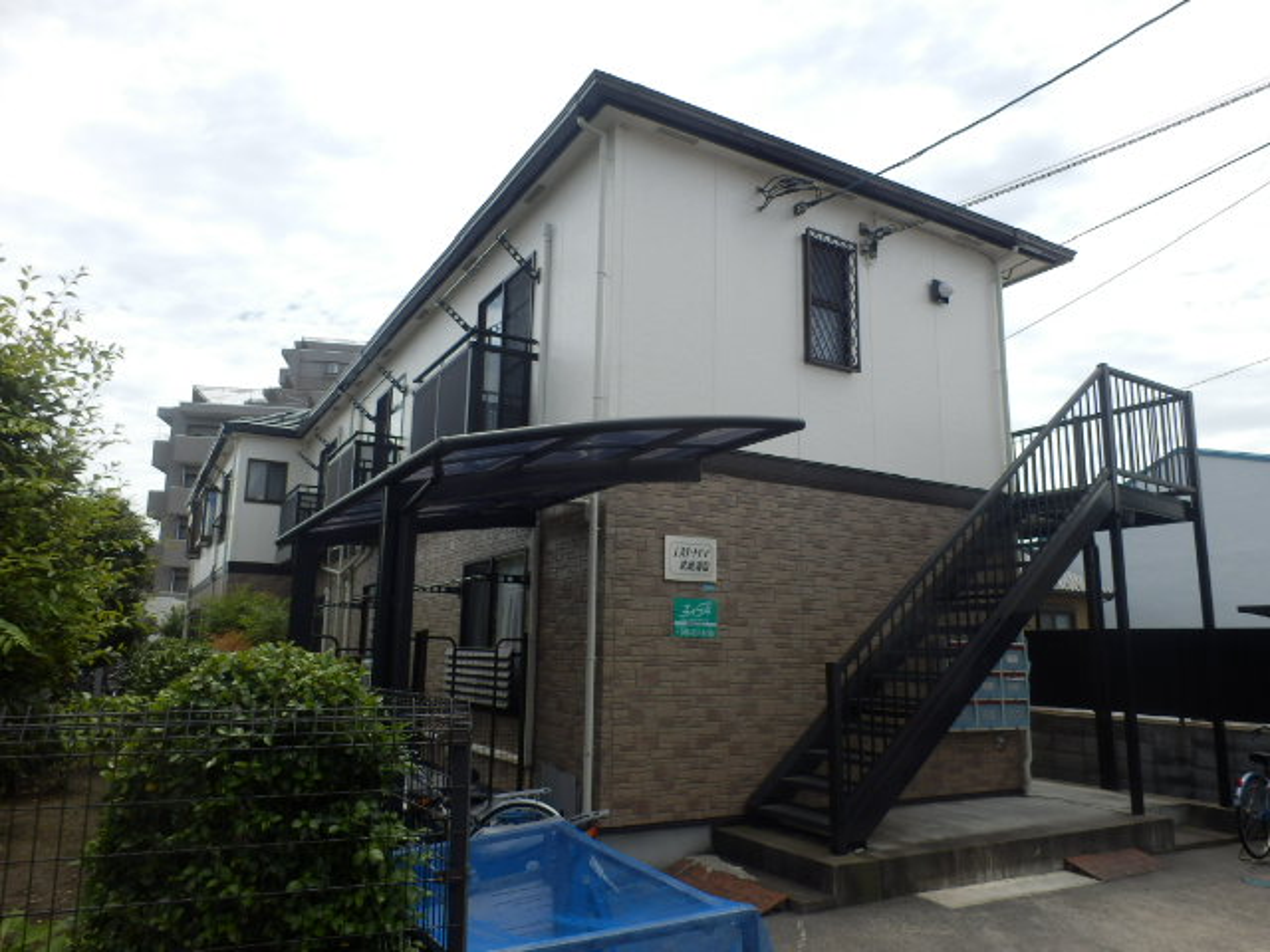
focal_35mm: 24
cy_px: 476
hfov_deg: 71.6
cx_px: 635
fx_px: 881
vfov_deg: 56.8
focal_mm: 4.2
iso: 80
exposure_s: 1/160
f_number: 7.9
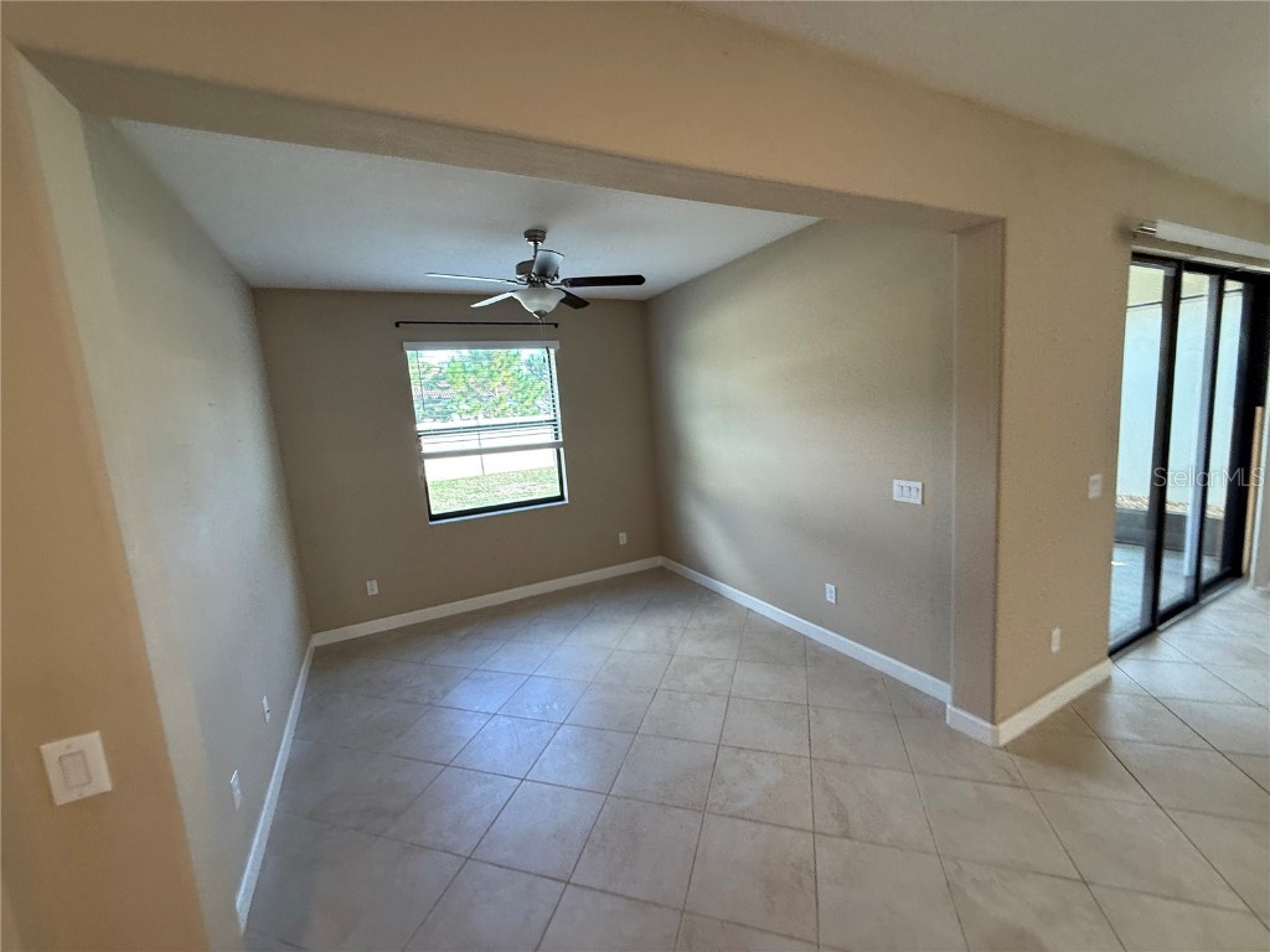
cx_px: 635
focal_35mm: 14
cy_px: 476
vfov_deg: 85.7
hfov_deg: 102.1
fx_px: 514
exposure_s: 1/120
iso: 160
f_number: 2.2
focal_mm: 2.22
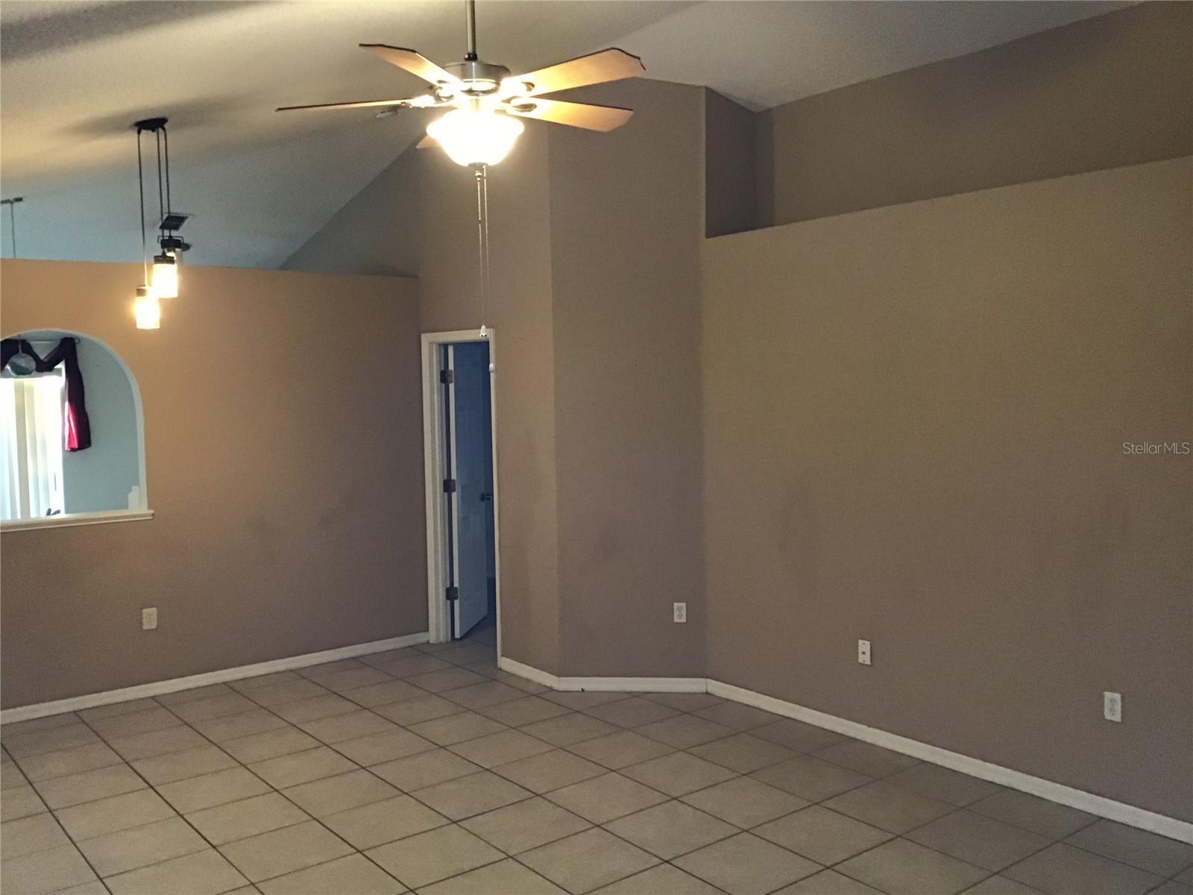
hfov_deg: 58.4
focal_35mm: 31
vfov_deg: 45.4
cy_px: 448
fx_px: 1068
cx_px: 596
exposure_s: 1/17
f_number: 2.4
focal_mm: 3.3
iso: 200
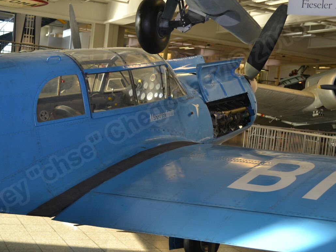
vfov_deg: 27.0
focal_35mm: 54
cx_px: 130
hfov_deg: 35.4
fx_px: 524
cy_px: 125
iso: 560
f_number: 4.5
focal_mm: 30
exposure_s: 1/60
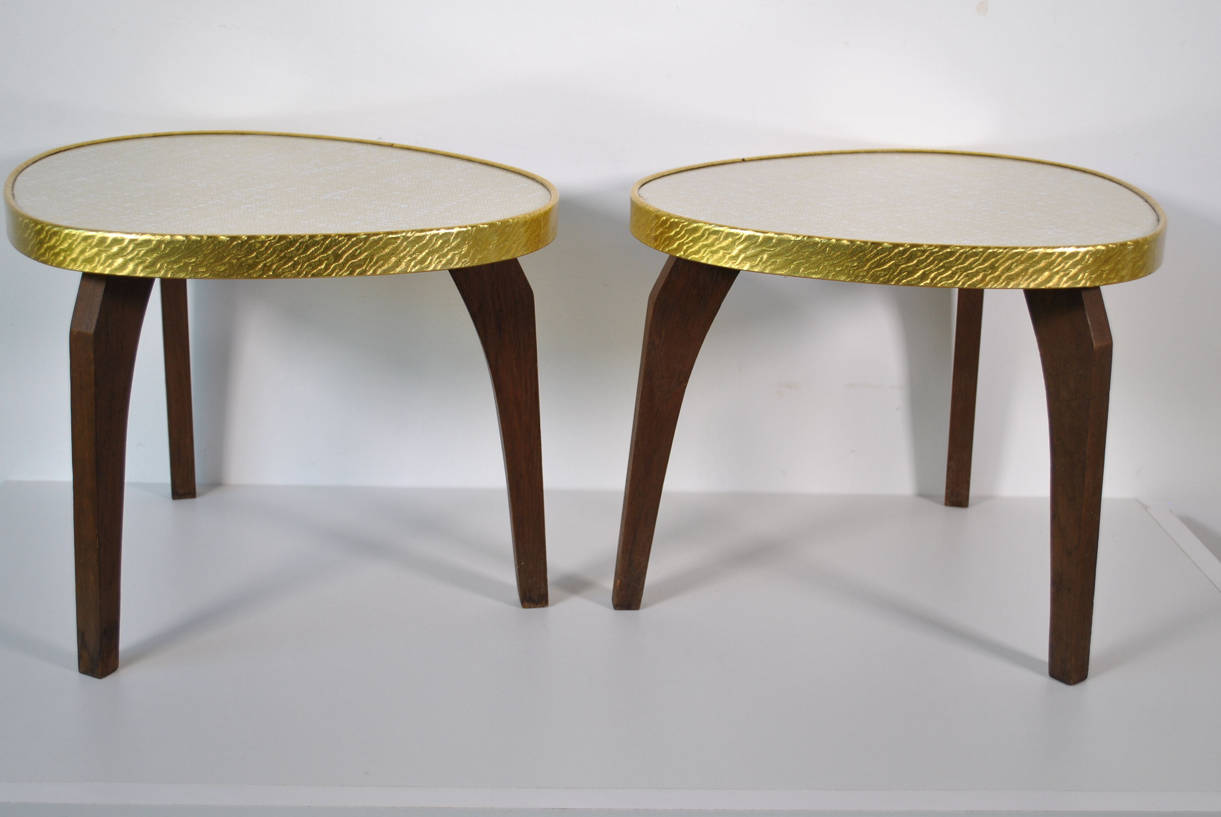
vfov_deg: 26.5
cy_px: 367
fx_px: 1732
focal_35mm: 51
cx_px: 588
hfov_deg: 38.8
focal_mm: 30
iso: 200
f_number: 5
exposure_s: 1/100
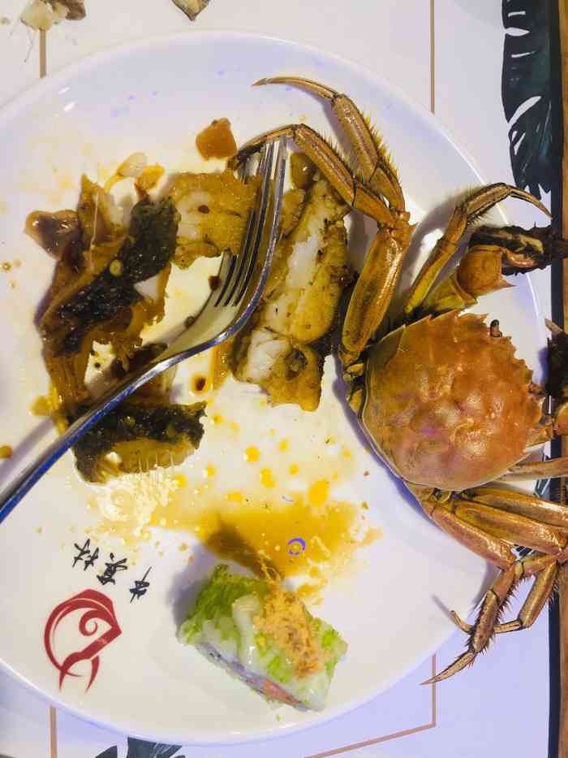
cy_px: 379
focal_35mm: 28
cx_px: 284
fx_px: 612
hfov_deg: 49.8
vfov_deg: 63.4
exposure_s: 1/17
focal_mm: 4
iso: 50
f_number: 1.8
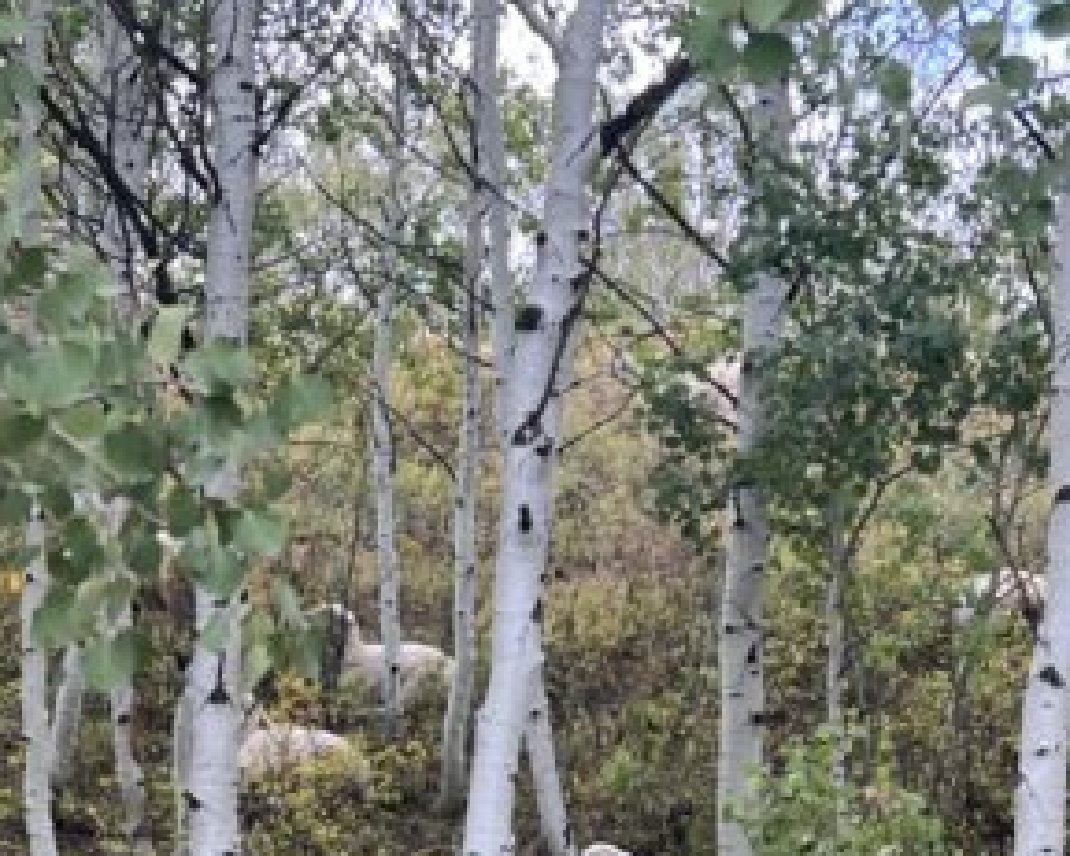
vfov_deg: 16.1
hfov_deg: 21.1
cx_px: 263
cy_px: 1145
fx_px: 2849
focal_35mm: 90
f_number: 1.5
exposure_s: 1/166
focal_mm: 5.7
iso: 50
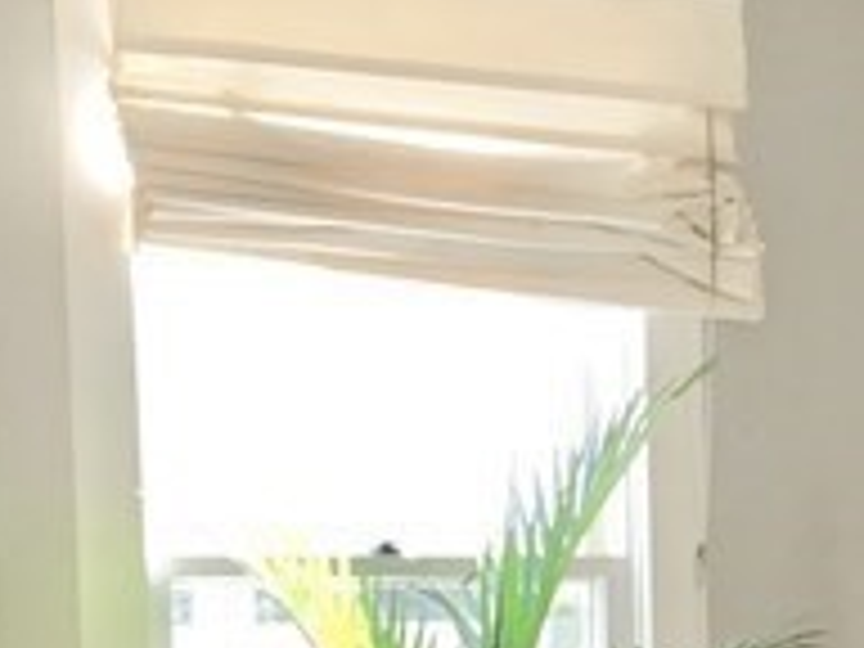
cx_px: 1125
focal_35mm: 155
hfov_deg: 12.4
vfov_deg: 9.3
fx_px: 3869
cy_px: 954
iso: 25
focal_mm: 4.15
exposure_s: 1/30
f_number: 2.2
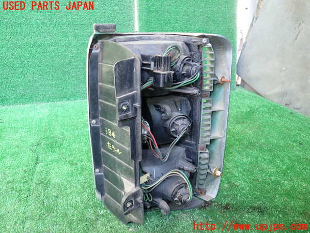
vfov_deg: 46.8
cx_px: 155
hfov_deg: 60.0
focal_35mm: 30
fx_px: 269
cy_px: 116
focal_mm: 5.4
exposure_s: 1/40
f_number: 2.3
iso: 200
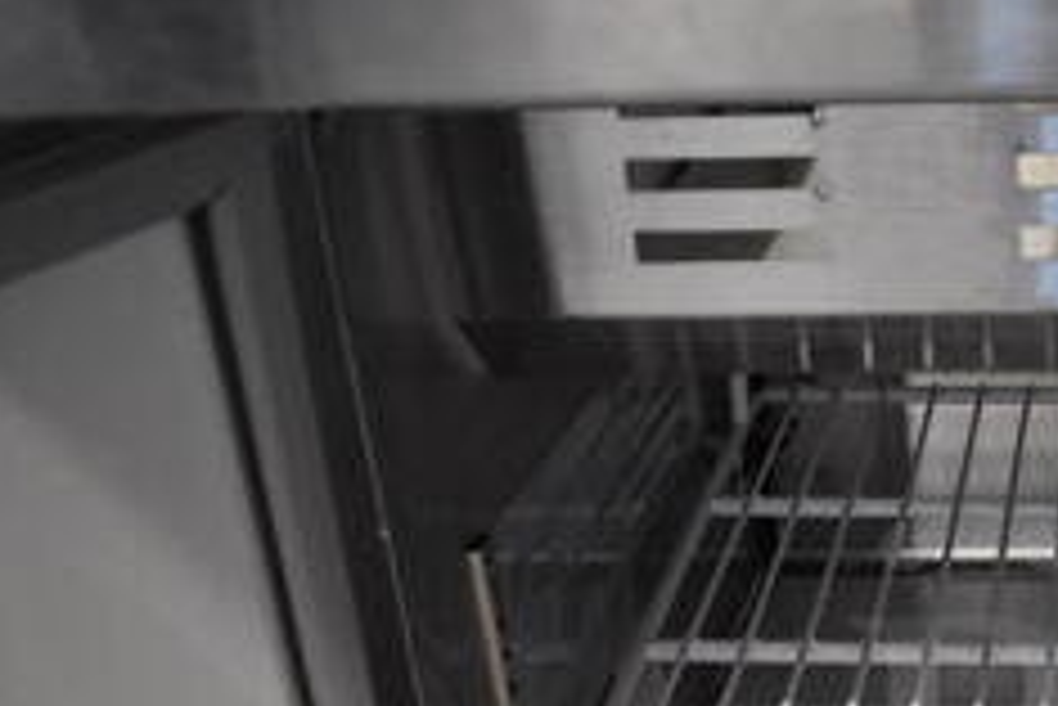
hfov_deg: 26.4
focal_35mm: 70
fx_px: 2058
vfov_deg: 18.9
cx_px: 1184
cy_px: 728
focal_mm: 18
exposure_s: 1/125
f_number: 3.5
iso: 2800
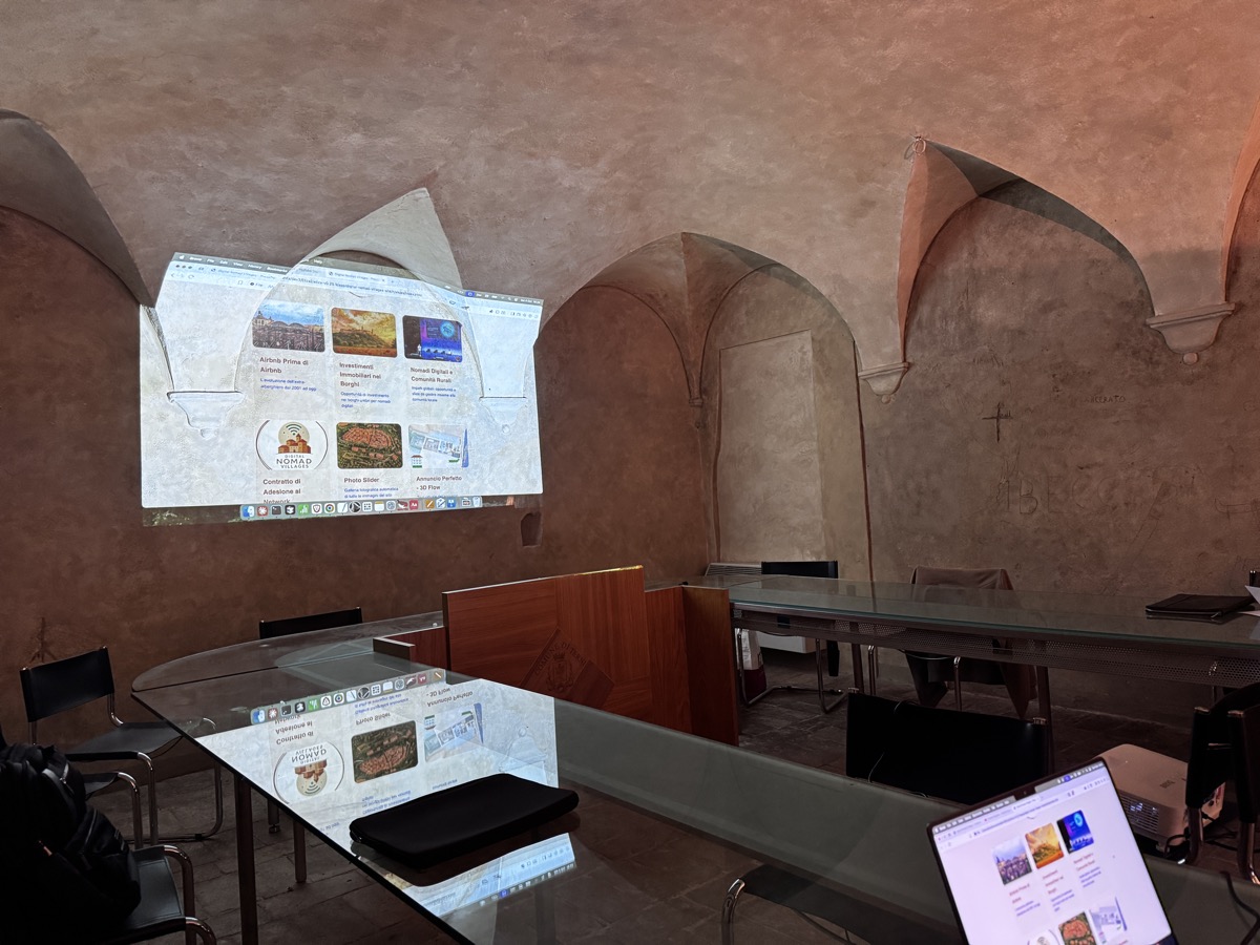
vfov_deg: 56.8
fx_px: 874
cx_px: 630
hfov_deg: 71.6
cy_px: 472
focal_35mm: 24
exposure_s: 1/60
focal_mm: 6.76
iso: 640
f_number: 1.78
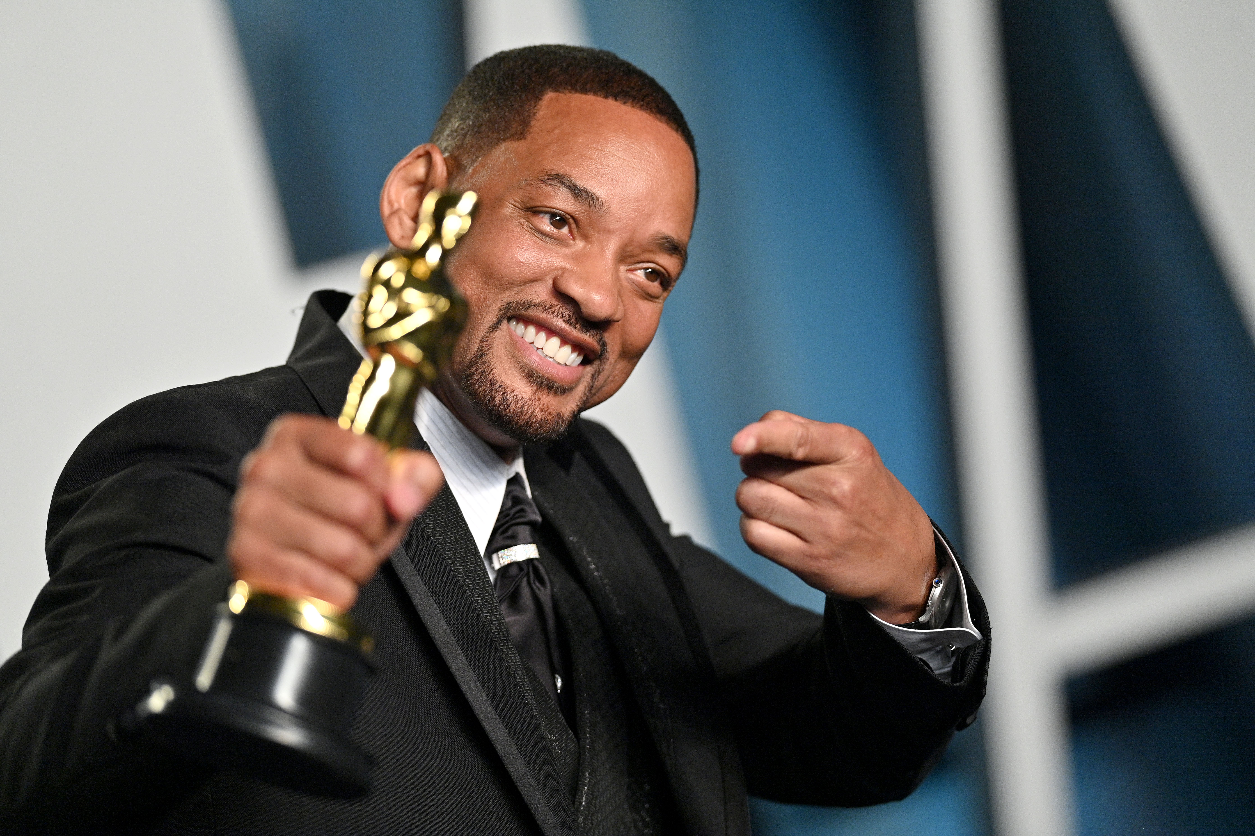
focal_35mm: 240
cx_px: 628
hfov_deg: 8.6
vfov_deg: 5.7
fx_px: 8366
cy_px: 418
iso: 2000
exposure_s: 1/1600
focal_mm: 240
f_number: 3.2
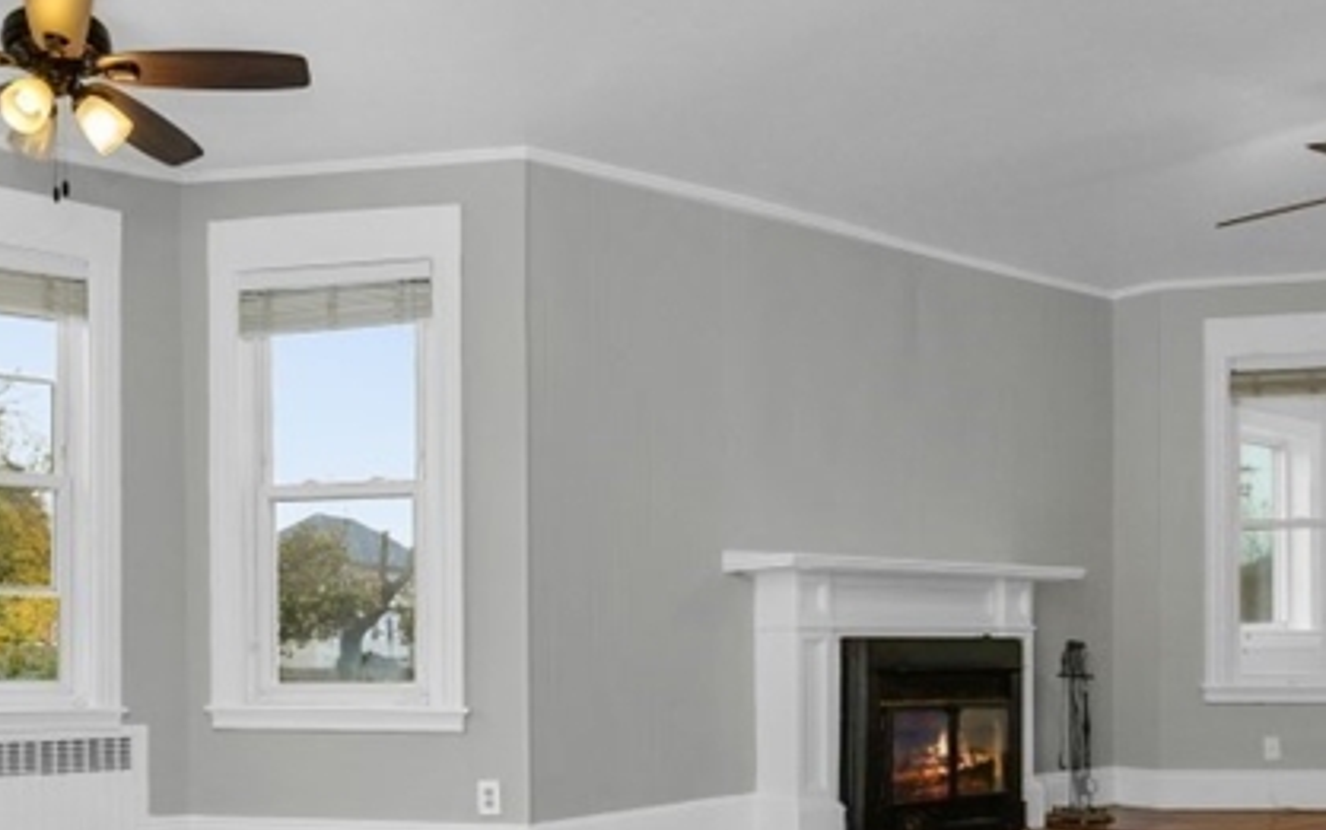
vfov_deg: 35.2
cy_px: 660
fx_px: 1265
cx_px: 455
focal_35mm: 35
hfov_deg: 54.3
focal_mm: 14
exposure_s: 1/125
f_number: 5.6
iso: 400
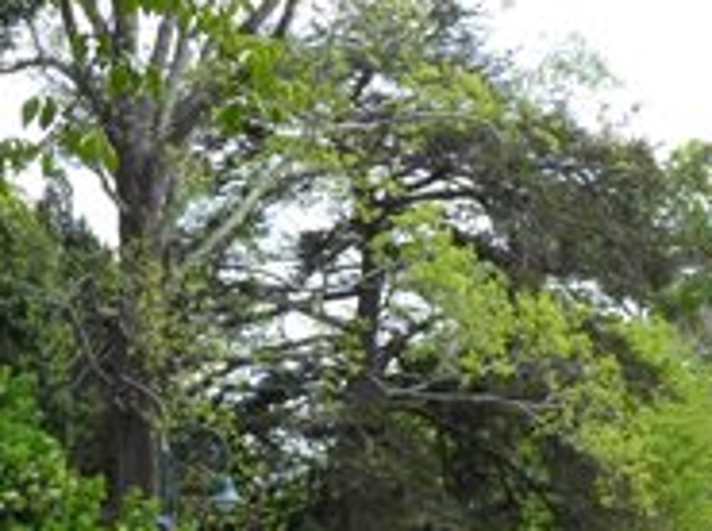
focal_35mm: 215
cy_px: 477
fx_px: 4414
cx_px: 458
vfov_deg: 6.9
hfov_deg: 9.2
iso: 80
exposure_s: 1/250
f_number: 4.2
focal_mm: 10.2
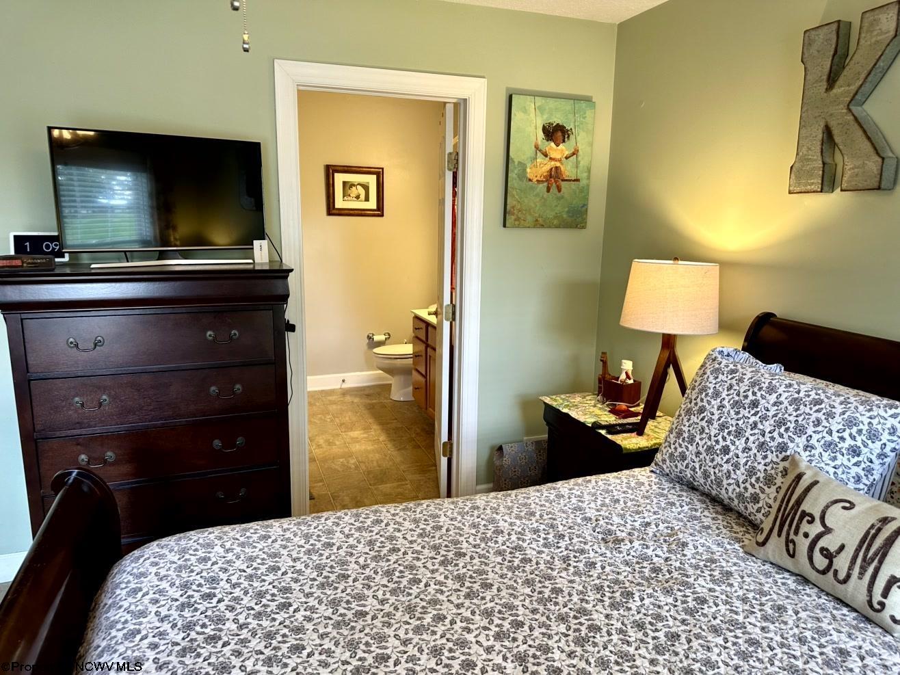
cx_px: 450
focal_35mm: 24
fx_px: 624
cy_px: 338
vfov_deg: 56.8
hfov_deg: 71.6
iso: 125
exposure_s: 1/60
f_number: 1.78
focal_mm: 6.86
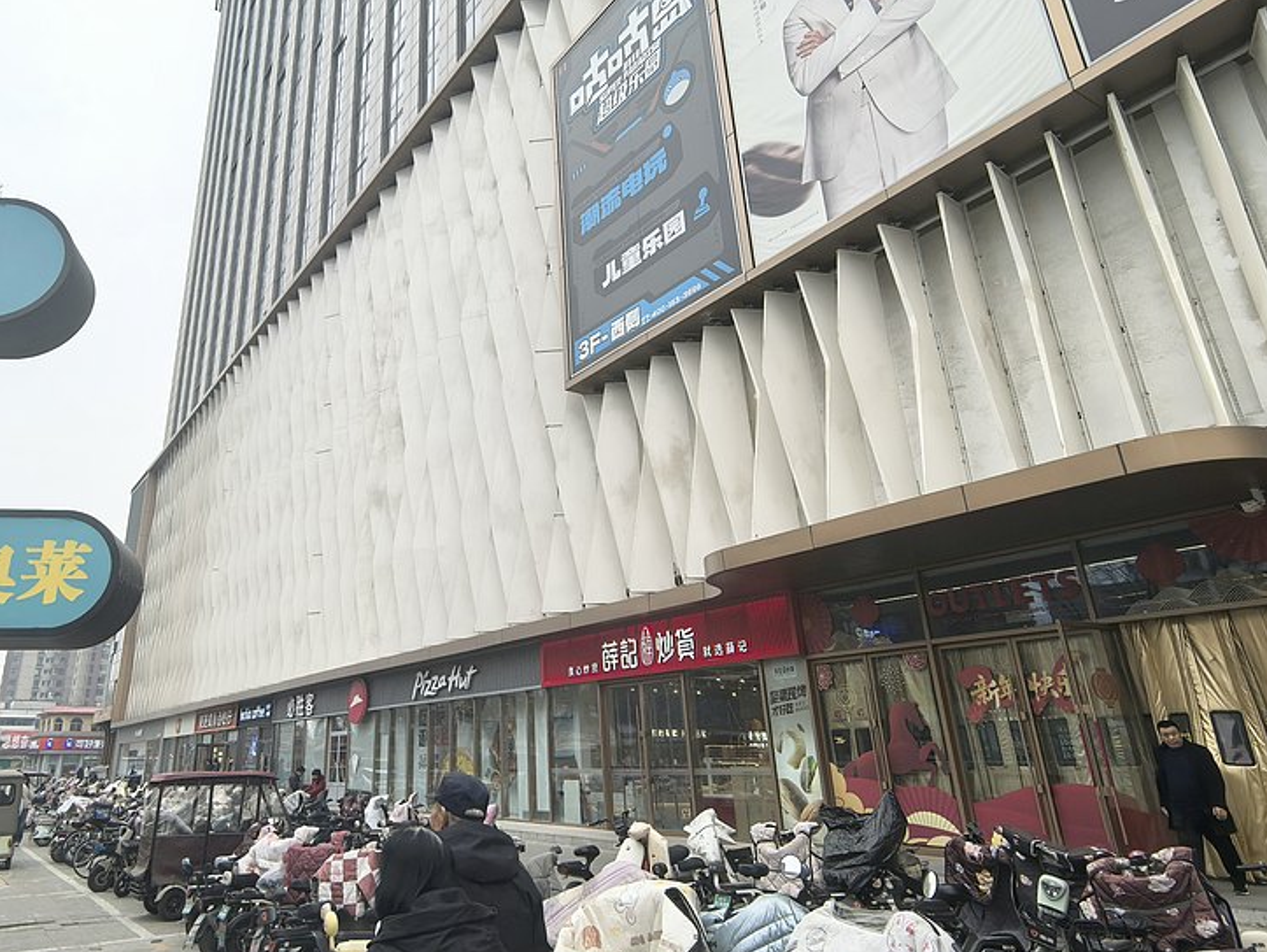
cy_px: 410
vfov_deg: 58.7
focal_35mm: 23
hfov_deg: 72.4
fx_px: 842
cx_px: 459
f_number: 2.2
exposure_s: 1/498
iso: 50
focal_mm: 1.95
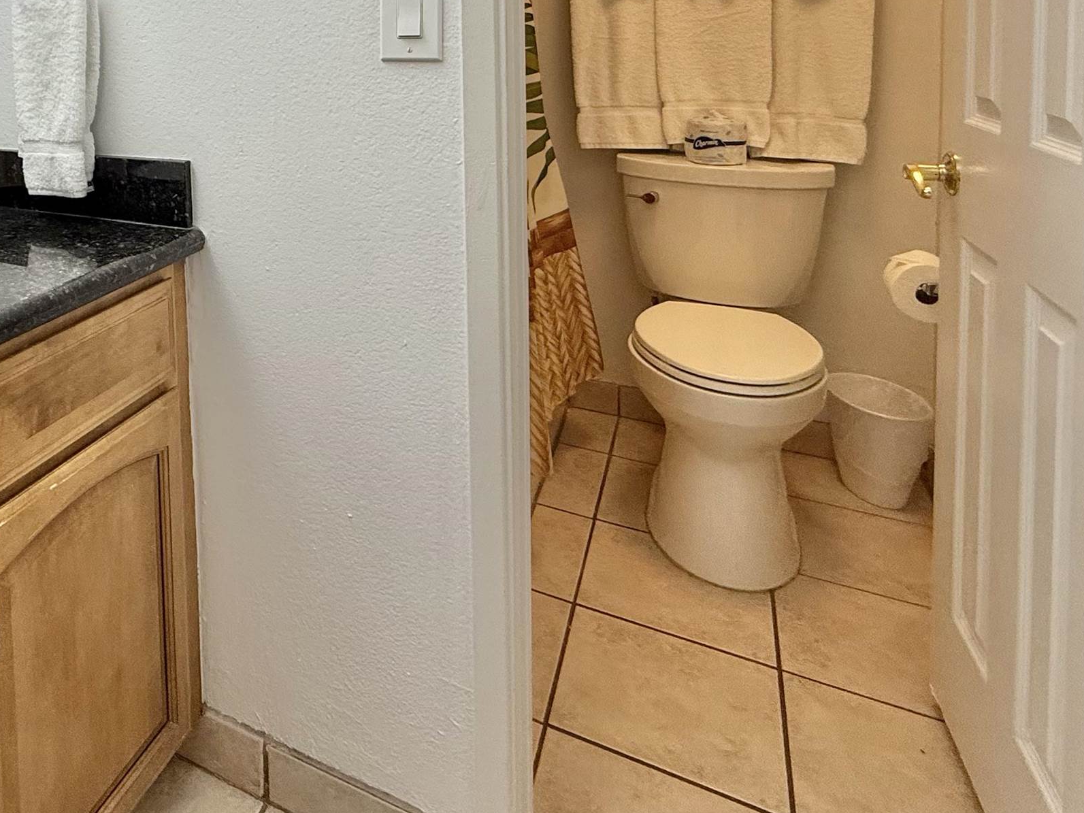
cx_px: 178
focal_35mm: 27
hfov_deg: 58.9
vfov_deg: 46.3
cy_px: 80
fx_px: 846
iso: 160
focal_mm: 2.22
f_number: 2.2
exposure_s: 1/120
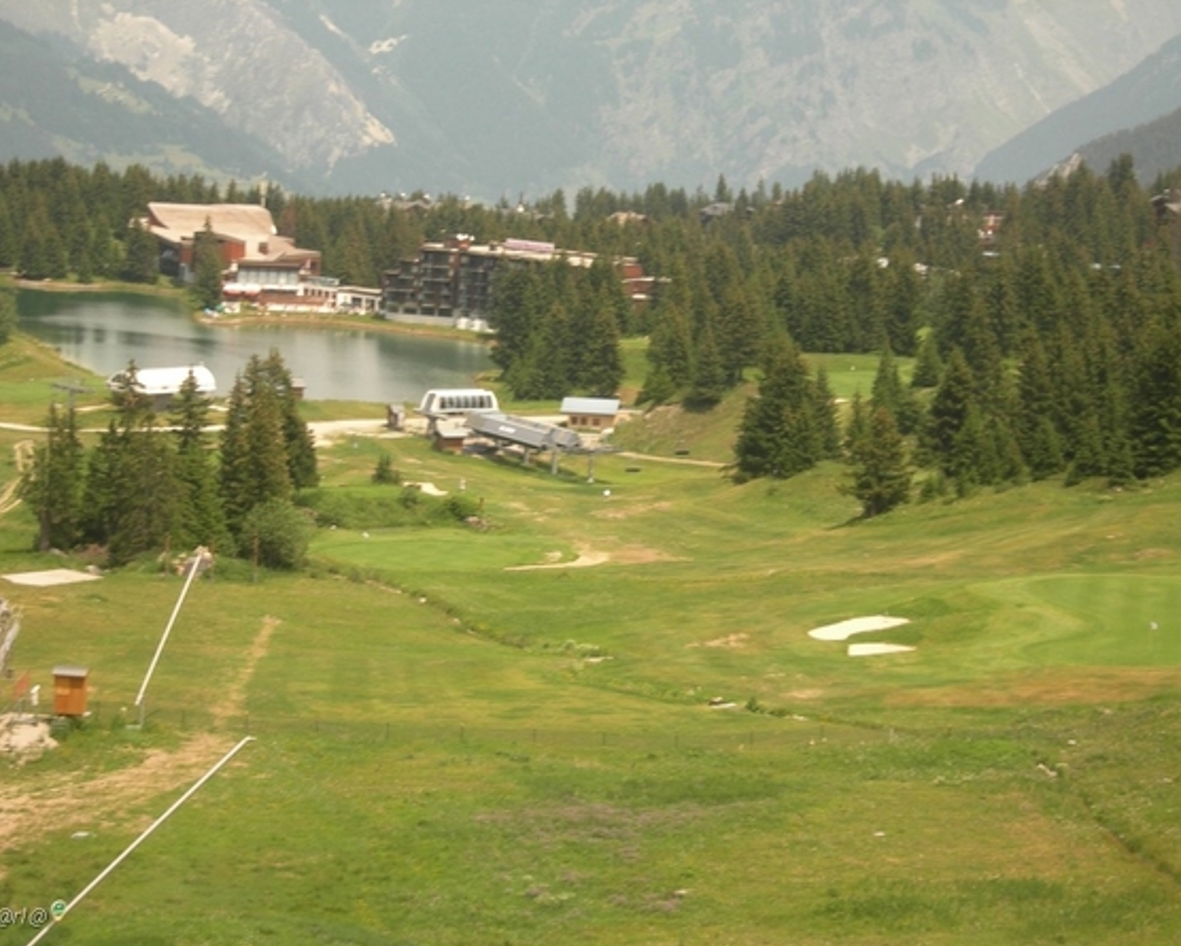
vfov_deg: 13.0
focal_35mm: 119
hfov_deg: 16.2
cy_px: 476
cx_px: 559
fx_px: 4160
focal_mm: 23.4
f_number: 8.2
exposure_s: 1/101
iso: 50
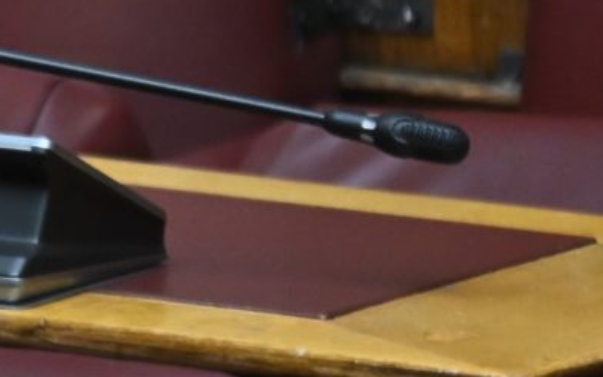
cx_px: -693
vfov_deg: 0.4
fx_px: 52168
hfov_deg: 0.7
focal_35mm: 3174
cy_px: 130
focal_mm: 600
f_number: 6.3
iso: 4000
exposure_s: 1/250
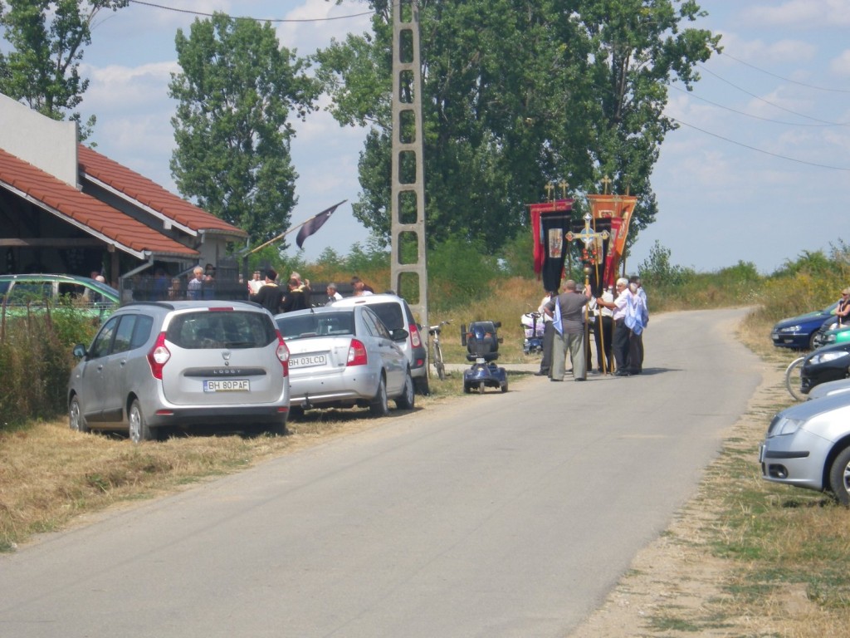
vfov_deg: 10.6
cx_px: 425
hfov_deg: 14.1
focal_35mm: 140
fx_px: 3438
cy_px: 319
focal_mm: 25
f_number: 6.6
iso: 80
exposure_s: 1/250
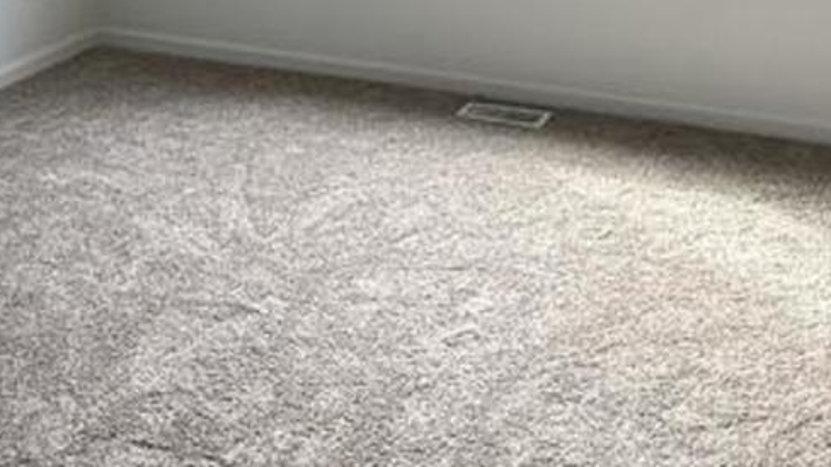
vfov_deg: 22.5
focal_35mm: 45
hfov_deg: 45.5
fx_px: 991
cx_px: 437
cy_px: -201
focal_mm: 2.22
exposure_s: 1/138
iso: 50
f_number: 2.2
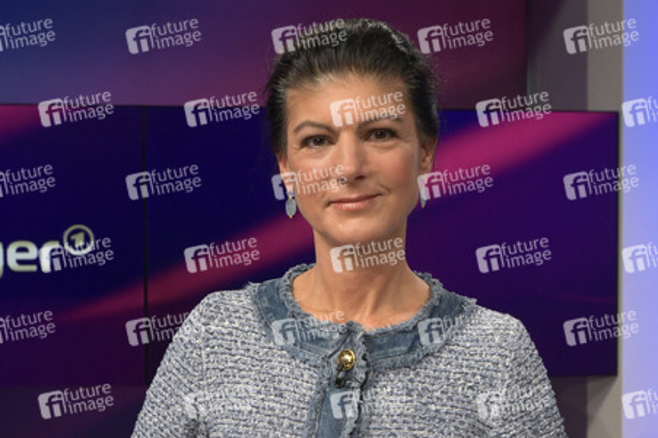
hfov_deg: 46.4
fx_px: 767
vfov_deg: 31.8
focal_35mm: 42
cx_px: 329
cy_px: 219
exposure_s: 1/200
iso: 1600
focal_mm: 42
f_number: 6.3
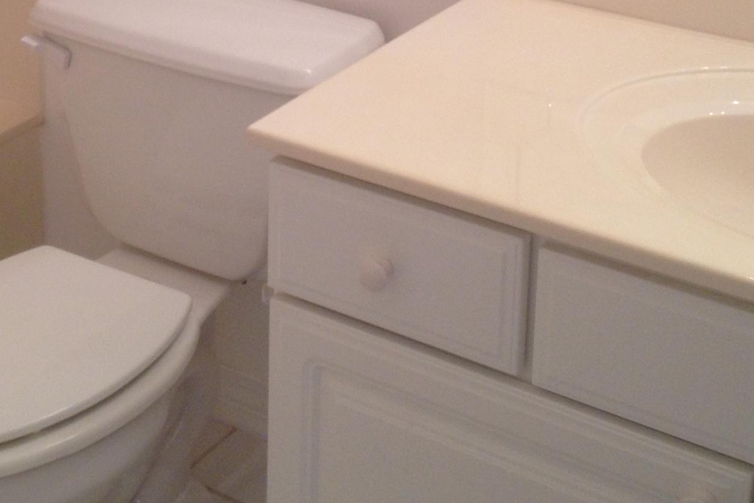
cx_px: 267
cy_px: -55
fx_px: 1822
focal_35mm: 87
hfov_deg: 23.3
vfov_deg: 15.3
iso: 50
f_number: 2.4
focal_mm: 4.28
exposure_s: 1/30
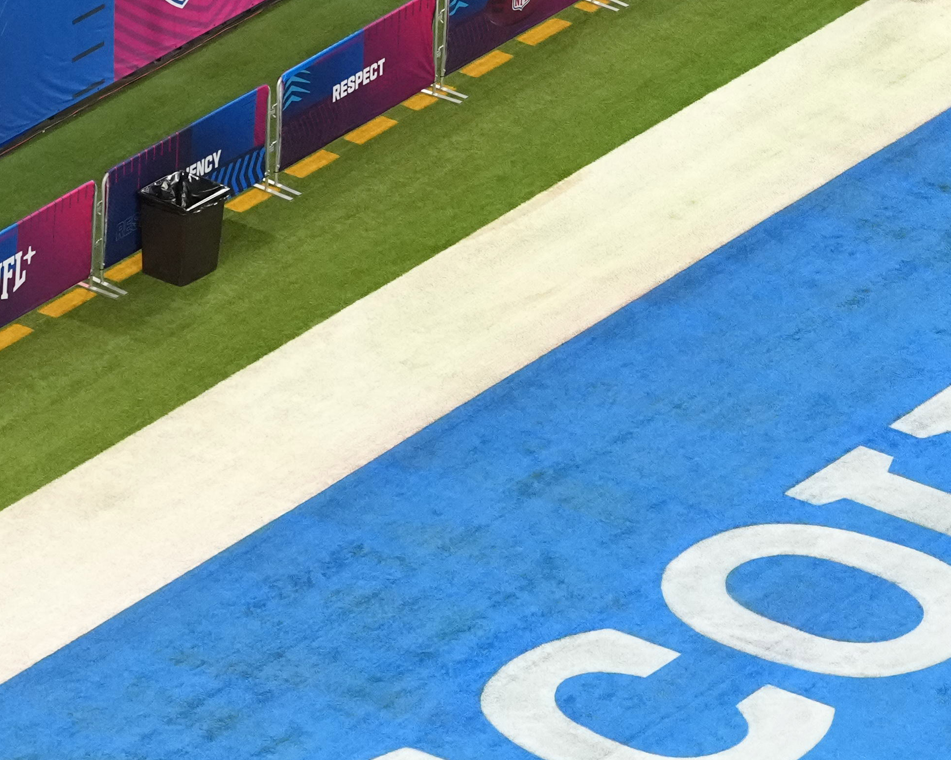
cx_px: 1227
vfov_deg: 3.6
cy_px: 209
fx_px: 12214
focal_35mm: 434
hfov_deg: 4.4
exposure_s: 1/1000
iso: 3200
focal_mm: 104
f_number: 4
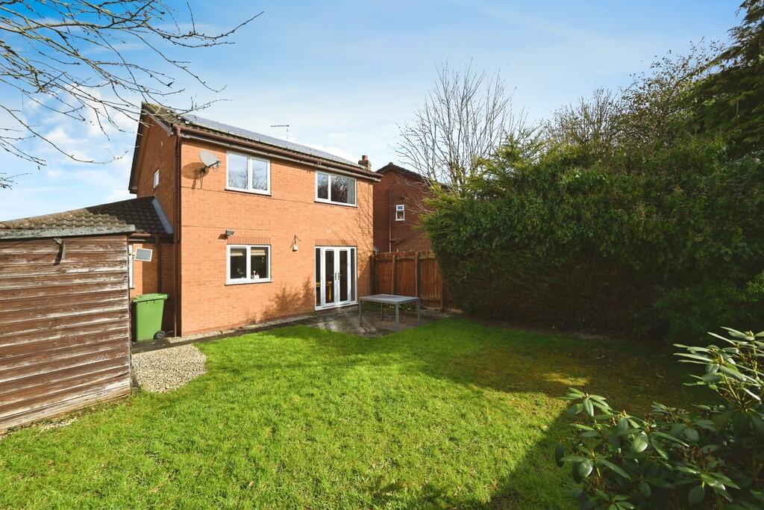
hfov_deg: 104.2
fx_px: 297
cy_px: 255
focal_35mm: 14
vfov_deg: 81.2
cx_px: 382
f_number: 8
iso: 100
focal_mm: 14
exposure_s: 1/250
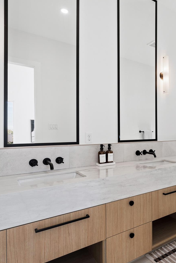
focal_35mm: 25
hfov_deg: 47.0
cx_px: 153
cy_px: 129
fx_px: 183
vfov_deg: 71.5
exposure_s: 1/2
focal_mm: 16
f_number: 9
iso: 200
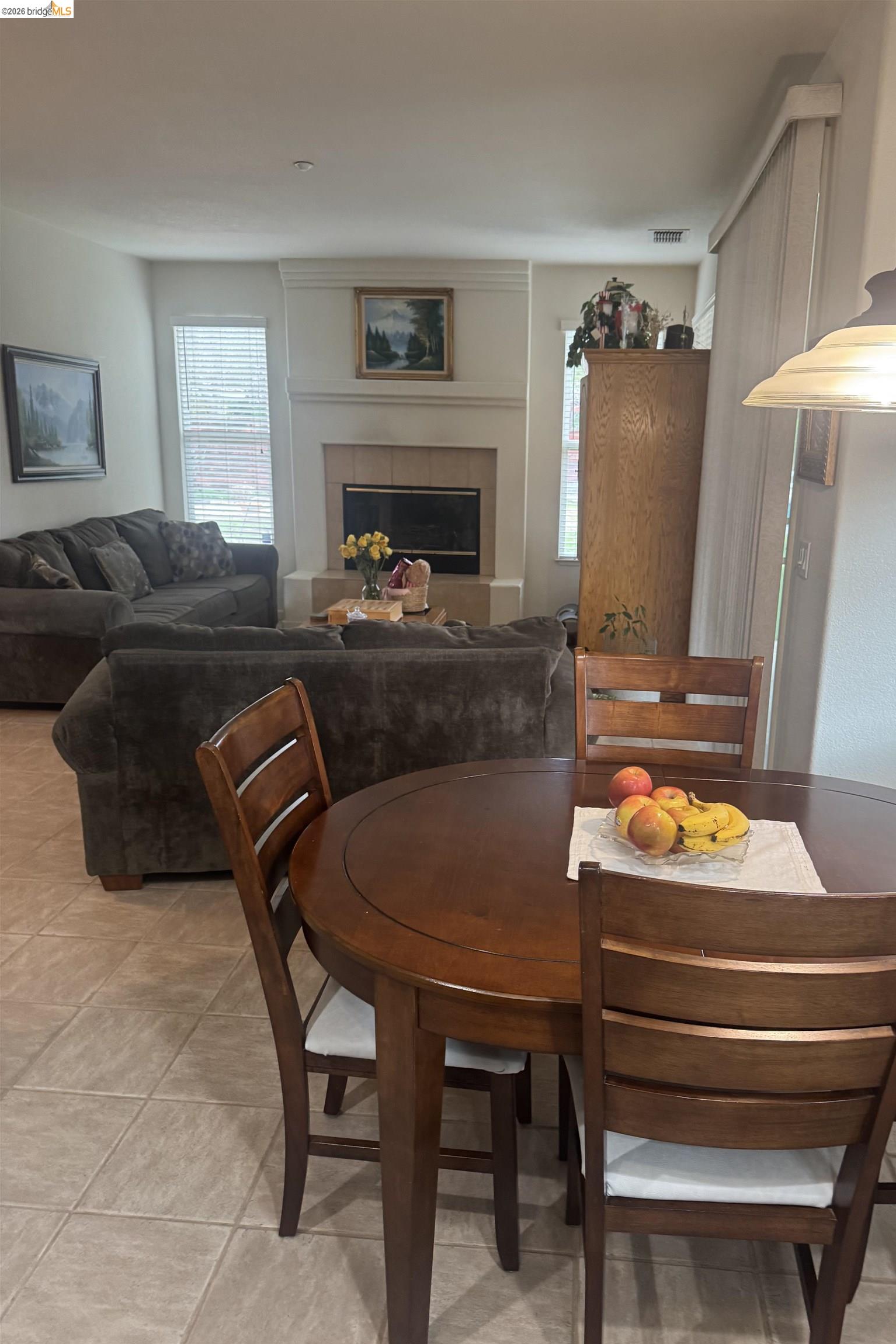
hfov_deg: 51.2
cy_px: 673
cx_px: 504
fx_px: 933
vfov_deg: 71.5
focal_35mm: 25
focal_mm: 6.76
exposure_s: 1/60
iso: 320
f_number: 1.78
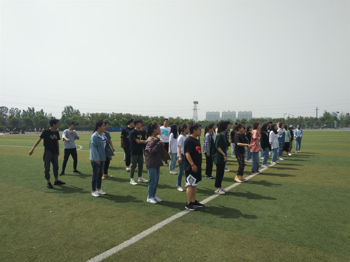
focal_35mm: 26
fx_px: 263
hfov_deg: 67.3
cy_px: 131
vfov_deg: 53.1
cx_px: 175
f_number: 2.2
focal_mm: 3.81
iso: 100
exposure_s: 1/1141
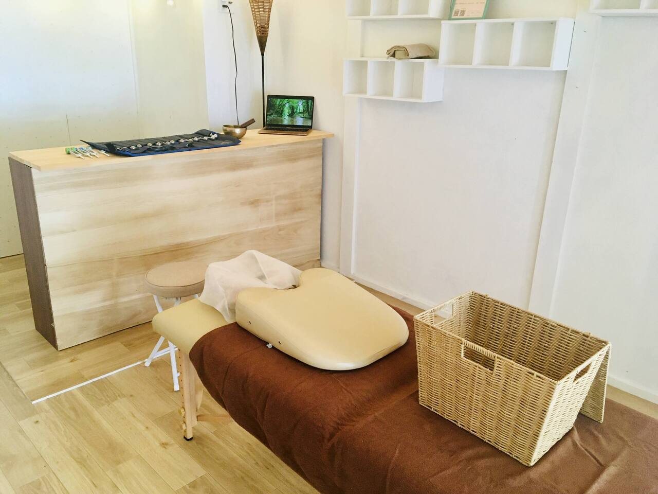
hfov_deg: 61.7
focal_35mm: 29
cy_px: 247
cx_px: 329
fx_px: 551
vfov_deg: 48.2
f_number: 2.2
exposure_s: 1/30
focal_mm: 4.15
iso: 125
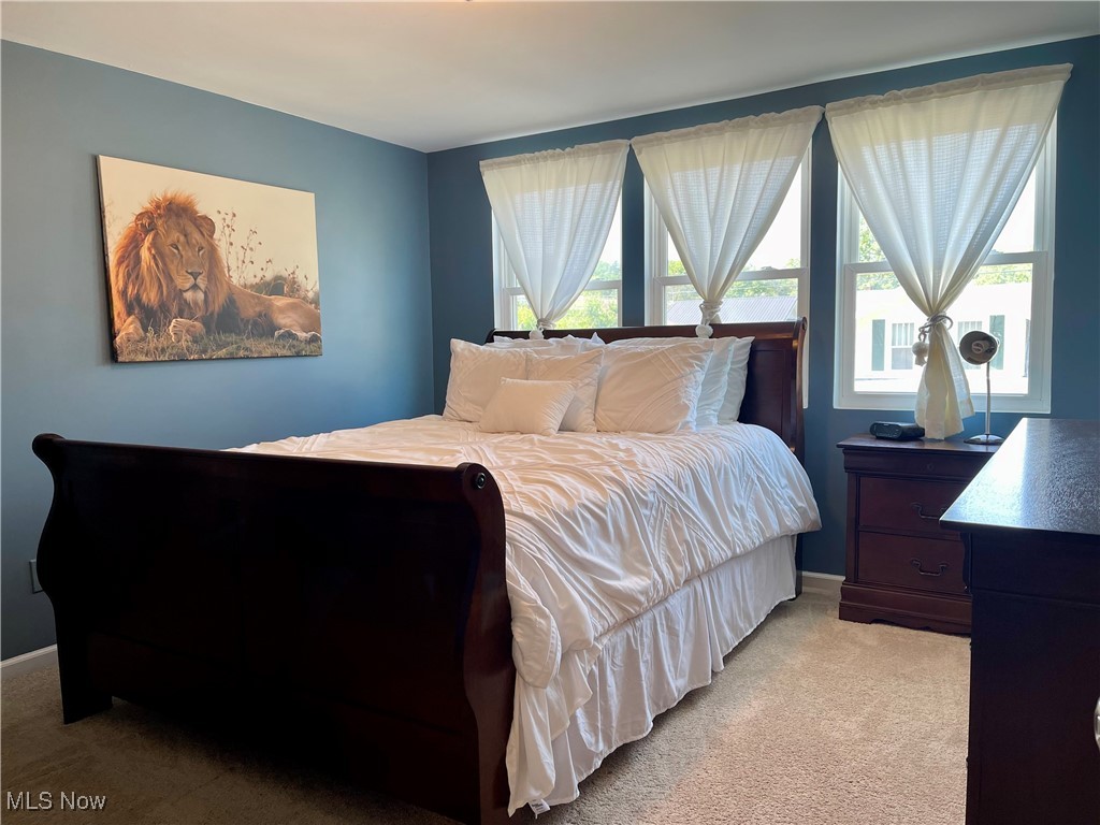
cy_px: 412
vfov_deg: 54.9
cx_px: 550
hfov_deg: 69.4
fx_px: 794
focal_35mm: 25
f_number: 1.6
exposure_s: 1/120
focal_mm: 5.1
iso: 80
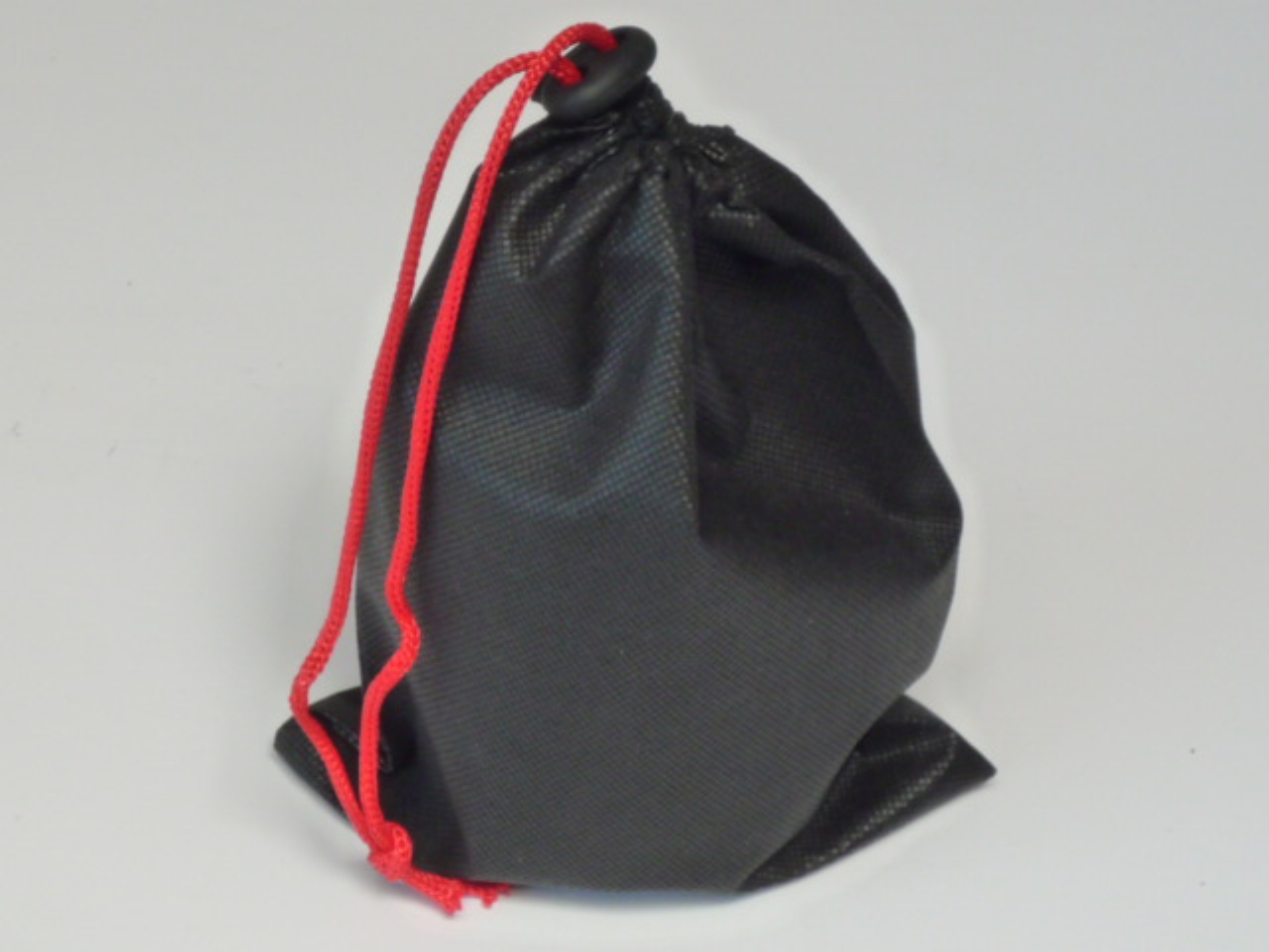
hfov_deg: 19.6
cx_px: 634
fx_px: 3666
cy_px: 476
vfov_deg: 14.8
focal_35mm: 100
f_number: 4.5
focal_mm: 9.9
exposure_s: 1/50
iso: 200
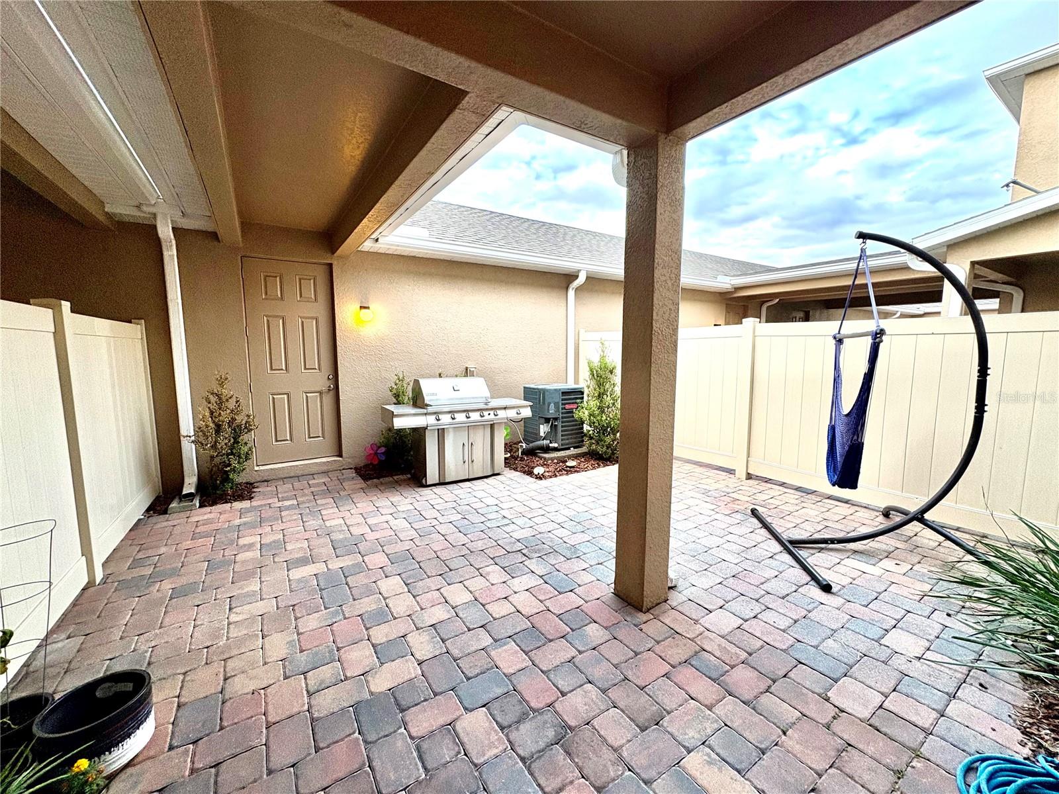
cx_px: 530
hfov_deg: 102.1
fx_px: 428
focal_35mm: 14
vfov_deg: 85.7
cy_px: 397
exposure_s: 1/99
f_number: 2.2
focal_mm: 2.22
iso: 160
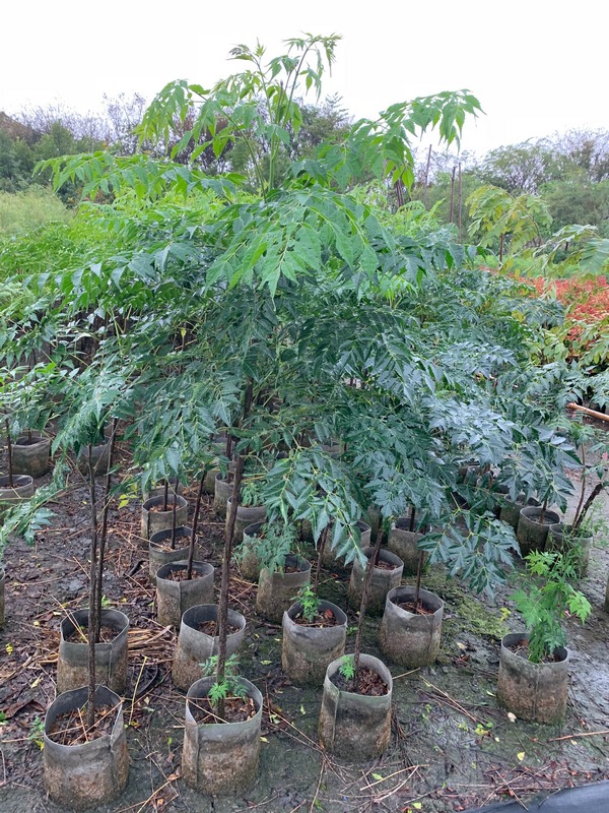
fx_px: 610
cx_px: 304
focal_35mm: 26
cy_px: 406
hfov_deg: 53.1
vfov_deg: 67.3
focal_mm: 4.25
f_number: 1.8
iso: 40
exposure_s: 1/122
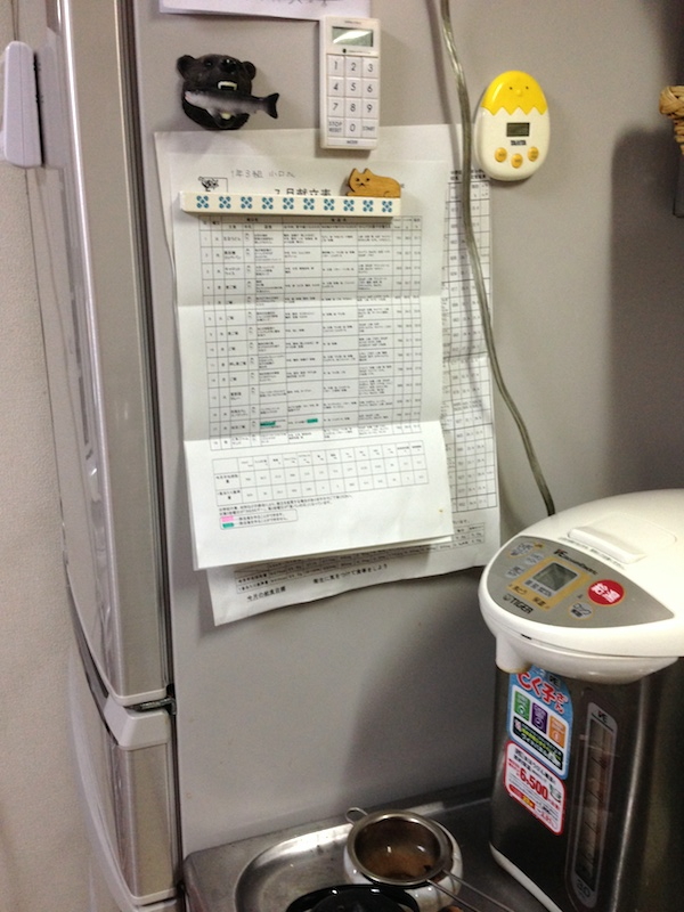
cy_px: 456
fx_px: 869
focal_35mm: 33
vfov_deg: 55.4
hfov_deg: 42.9
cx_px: 342
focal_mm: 4.12
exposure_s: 1/20
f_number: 2.4
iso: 125
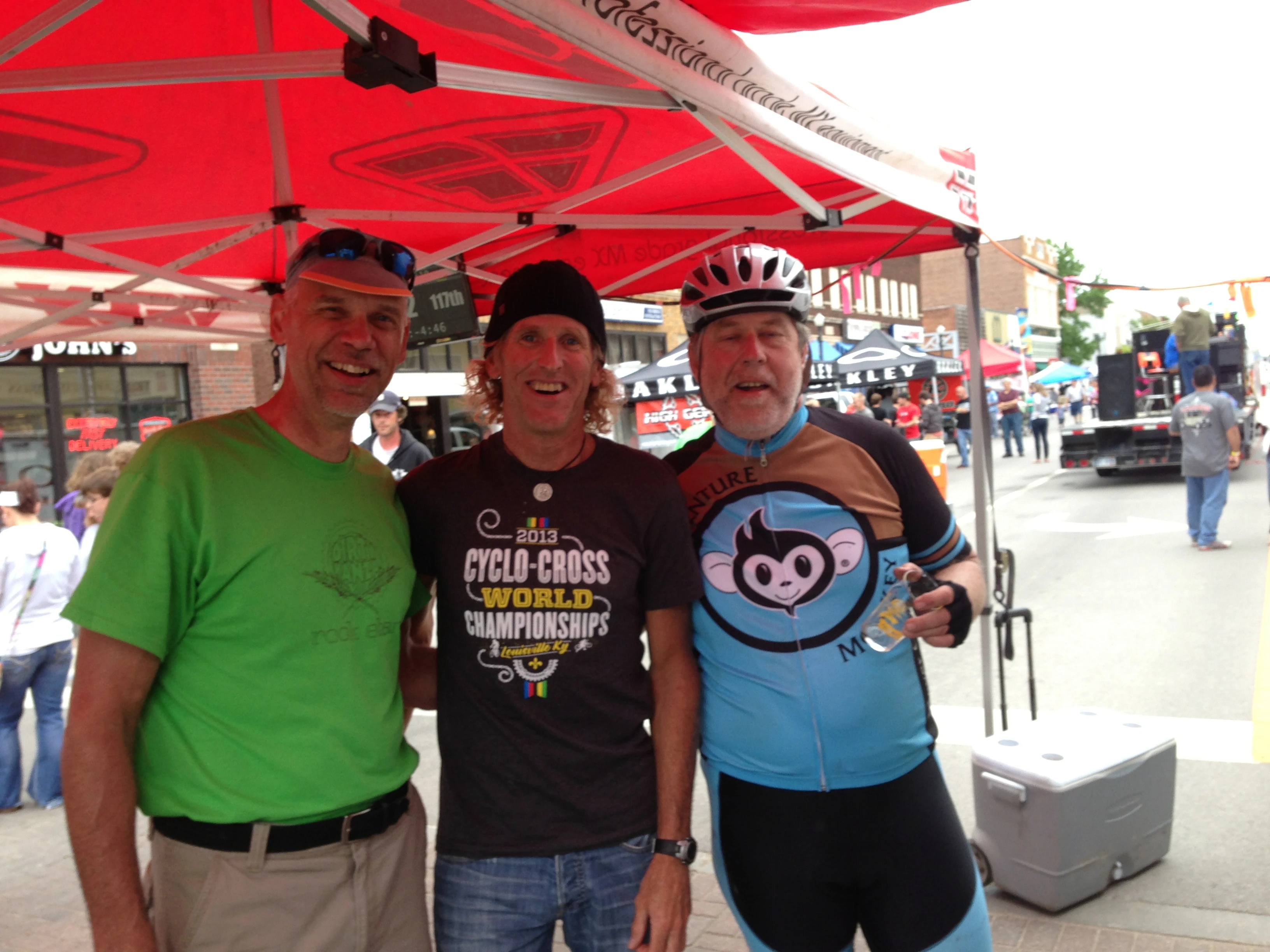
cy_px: 476
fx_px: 1211
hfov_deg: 55.4
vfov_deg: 42.9
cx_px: 635
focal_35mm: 33
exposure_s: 1/124
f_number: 2.4
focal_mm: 4.13
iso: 50
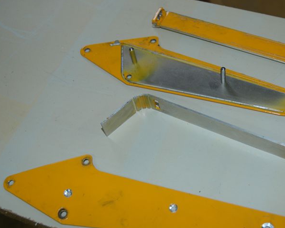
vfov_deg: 27.3
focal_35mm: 56
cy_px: 114
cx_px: 189
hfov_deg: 33.4
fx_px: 470
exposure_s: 1/60
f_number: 3.8
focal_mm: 25
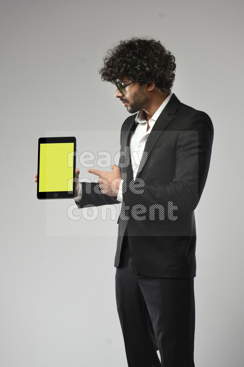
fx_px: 630
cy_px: 184
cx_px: 122
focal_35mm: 62
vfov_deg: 32.4
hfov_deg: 21.9
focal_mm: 62
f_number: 5.6
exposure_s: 1/125
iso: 400
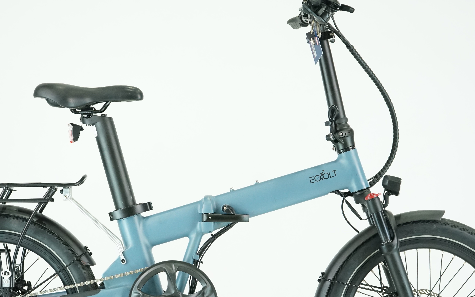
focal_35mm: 91
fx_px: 1178
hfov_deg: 22.8
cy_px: 206
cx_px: 189
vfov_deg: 14.3
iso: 3200
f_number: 6.3
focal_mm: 61
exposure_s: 1/200
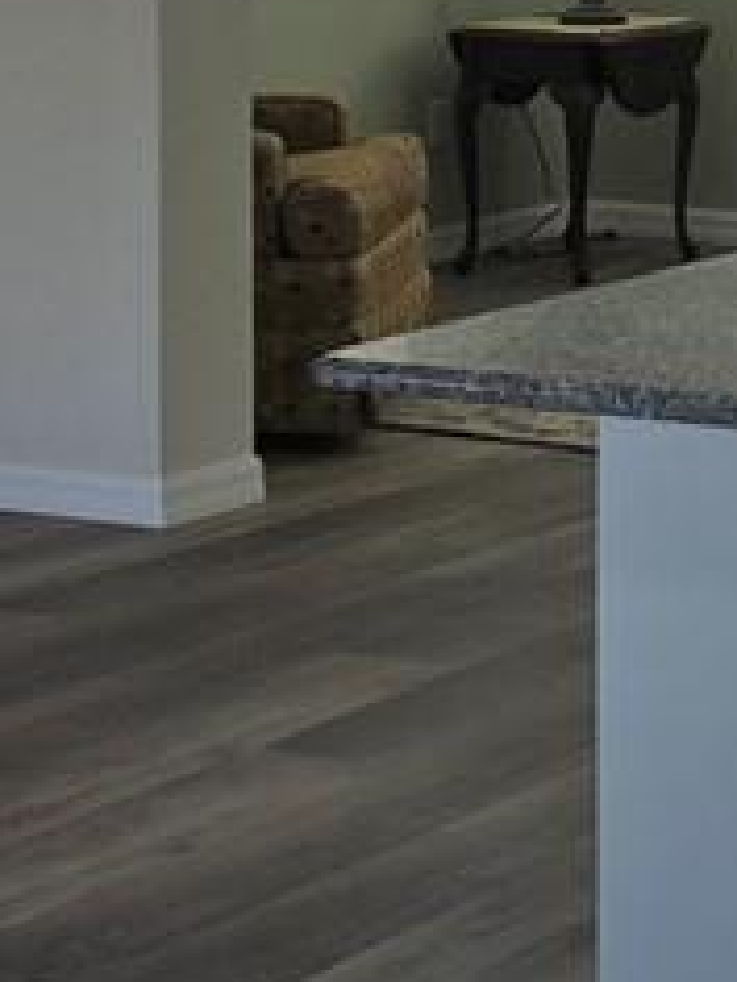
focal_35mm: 156
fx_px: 4428
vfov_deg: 12.6
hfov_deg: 9.4
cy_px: 104
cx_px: 933
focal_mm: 6.3
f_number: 1.7
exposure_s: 1/120
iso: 25
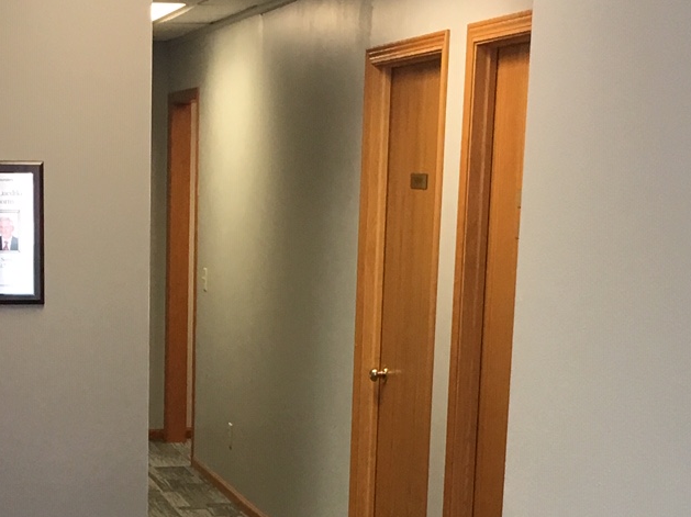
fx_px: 1855
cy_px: 637
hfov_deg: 20.8
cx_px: 136
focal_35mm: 93
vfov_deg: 15.3
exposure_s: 1/30
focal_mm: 4.15
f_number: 2.2
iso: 40
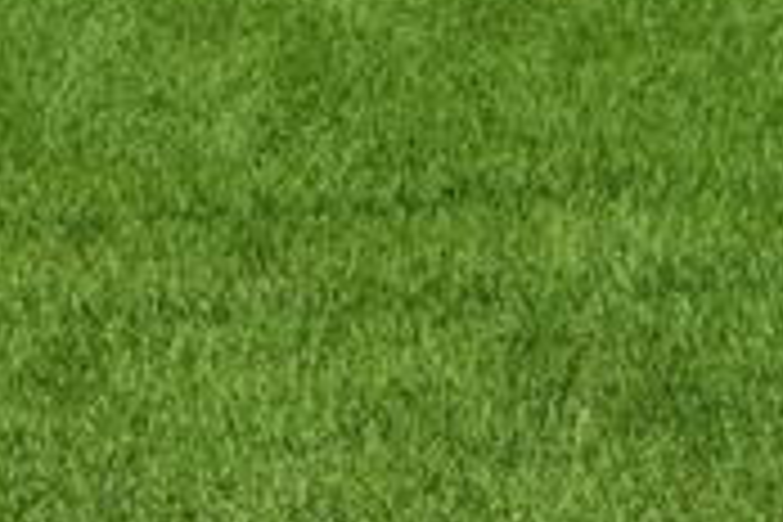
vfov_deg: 16.4
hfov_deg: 27.5
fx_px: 1522
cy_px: -405
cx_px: 747
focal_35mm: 70
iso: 200
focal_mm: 19
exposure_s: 1/500
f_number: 8
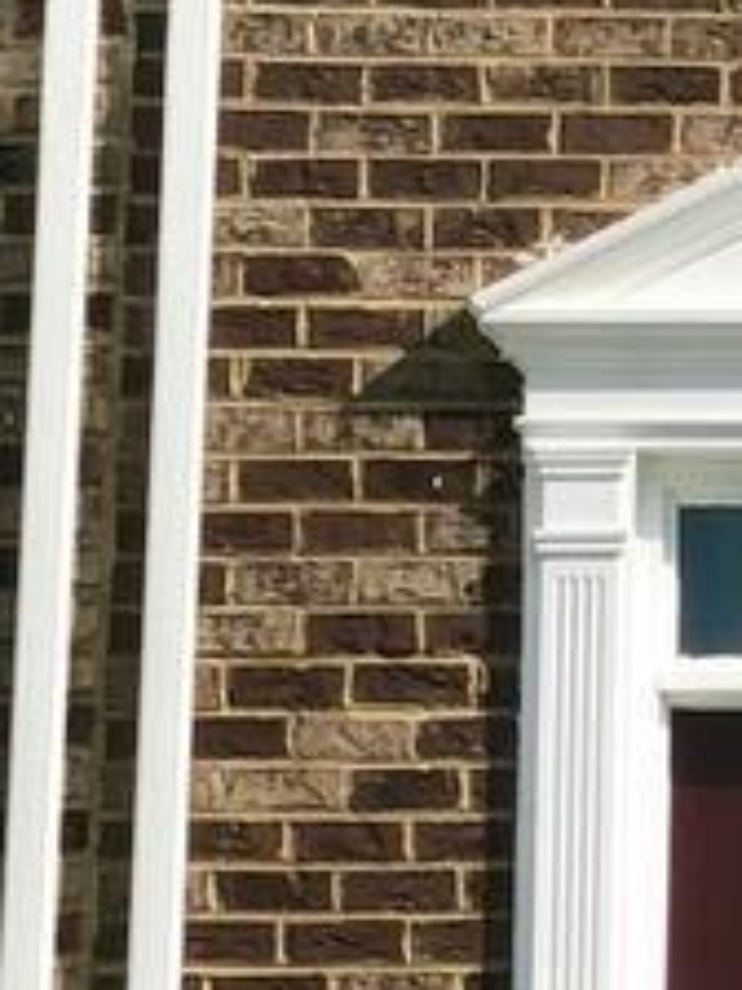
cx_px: 1661
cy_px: -1083
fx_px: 10203
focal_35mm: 357
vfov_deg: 5.4
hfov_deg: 4.1
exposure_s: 1/867
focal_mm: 6
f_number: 2.4
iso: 16
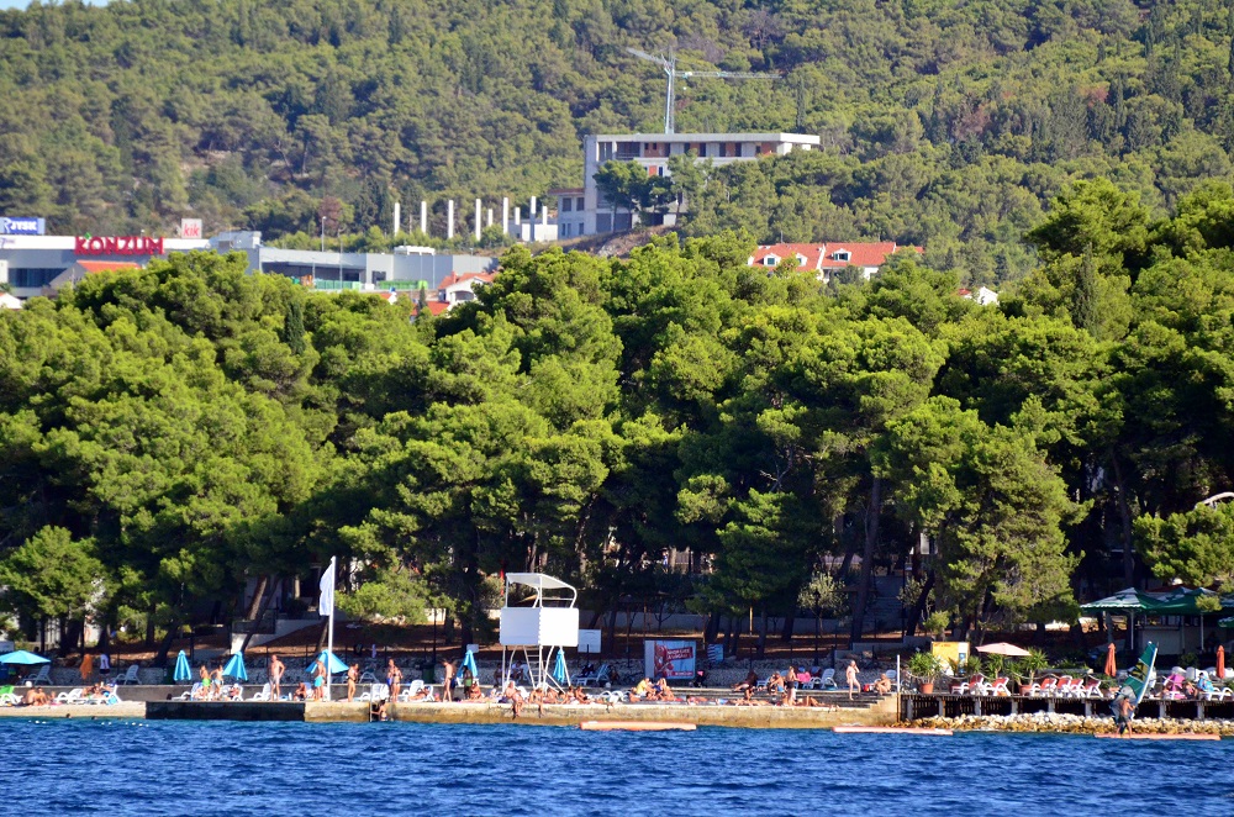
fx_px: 15391
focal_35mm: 450
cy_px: 408
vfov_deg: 3.0
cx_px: 617
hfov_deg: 4.6
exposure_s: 1/5000
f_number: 5.6
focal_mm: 300
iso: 2000
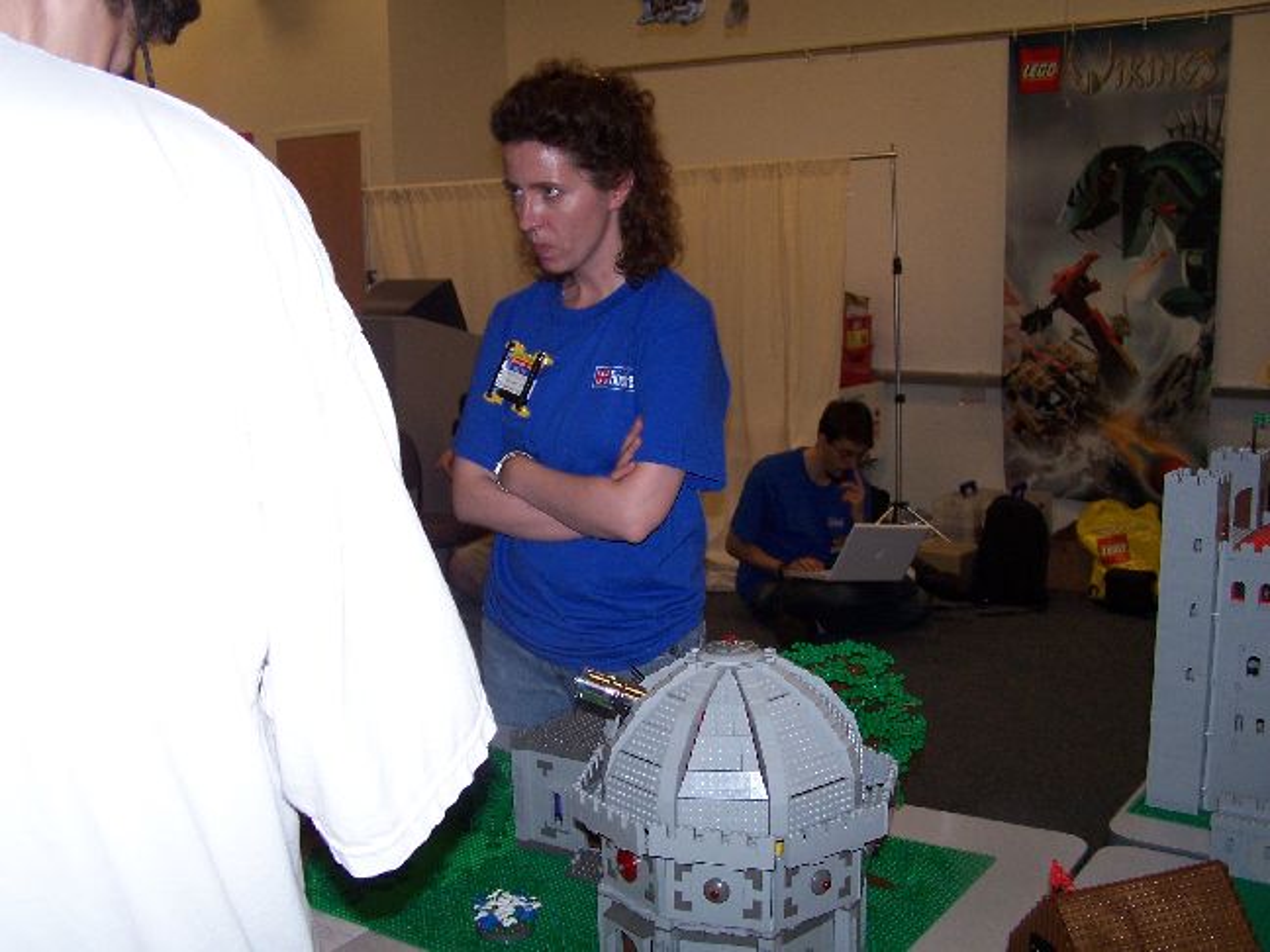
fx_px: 1394
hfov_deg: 49.0
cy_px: 476
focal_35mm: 38
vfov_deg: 37.7
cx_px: 635
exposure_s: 1/60
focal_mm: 6.3
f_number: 2.8
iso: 140
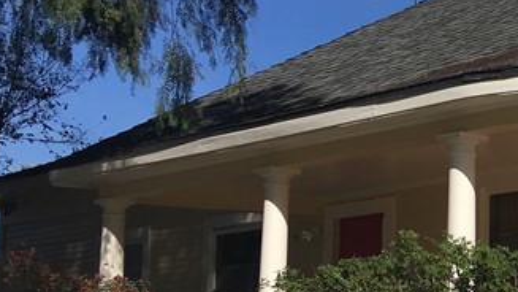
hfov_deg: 19.2
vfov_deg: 12.1
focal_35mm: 99
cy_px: 276
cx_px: 746
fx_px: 1360
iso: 25
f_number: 2.2
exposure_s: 1/3077
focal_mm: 4.15
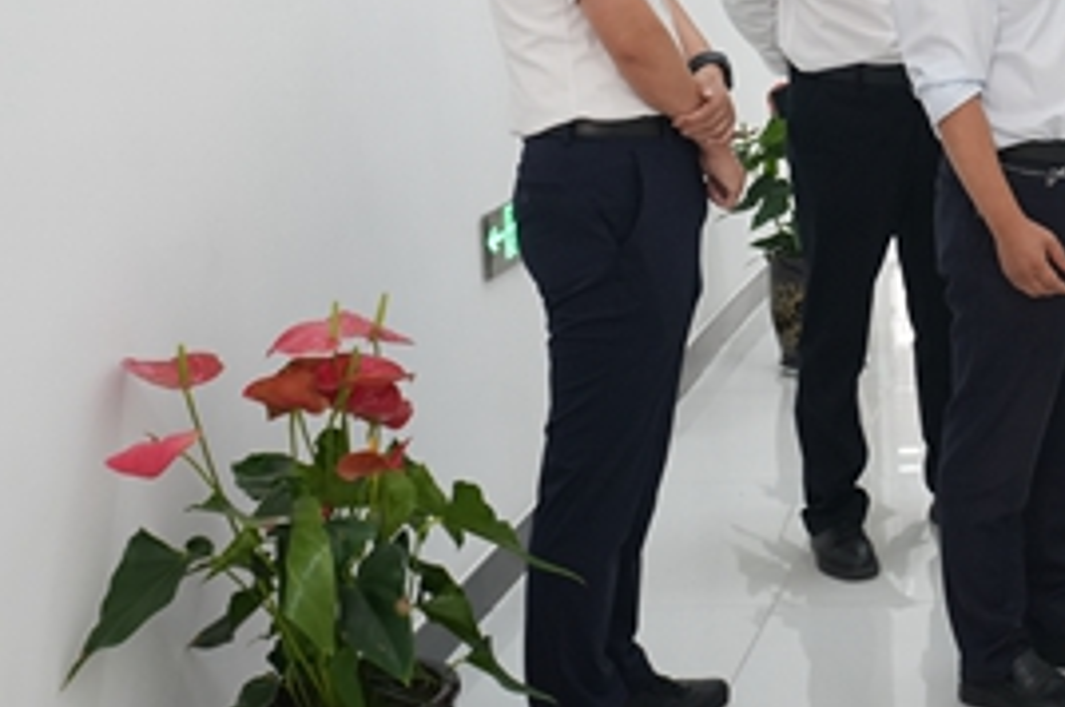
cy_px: 64
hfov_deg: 28.6
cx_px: 1125
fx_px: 1921
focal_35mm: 65
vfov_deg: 20.4
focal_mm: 29
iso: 1250
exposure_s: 1/50
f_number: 5.6
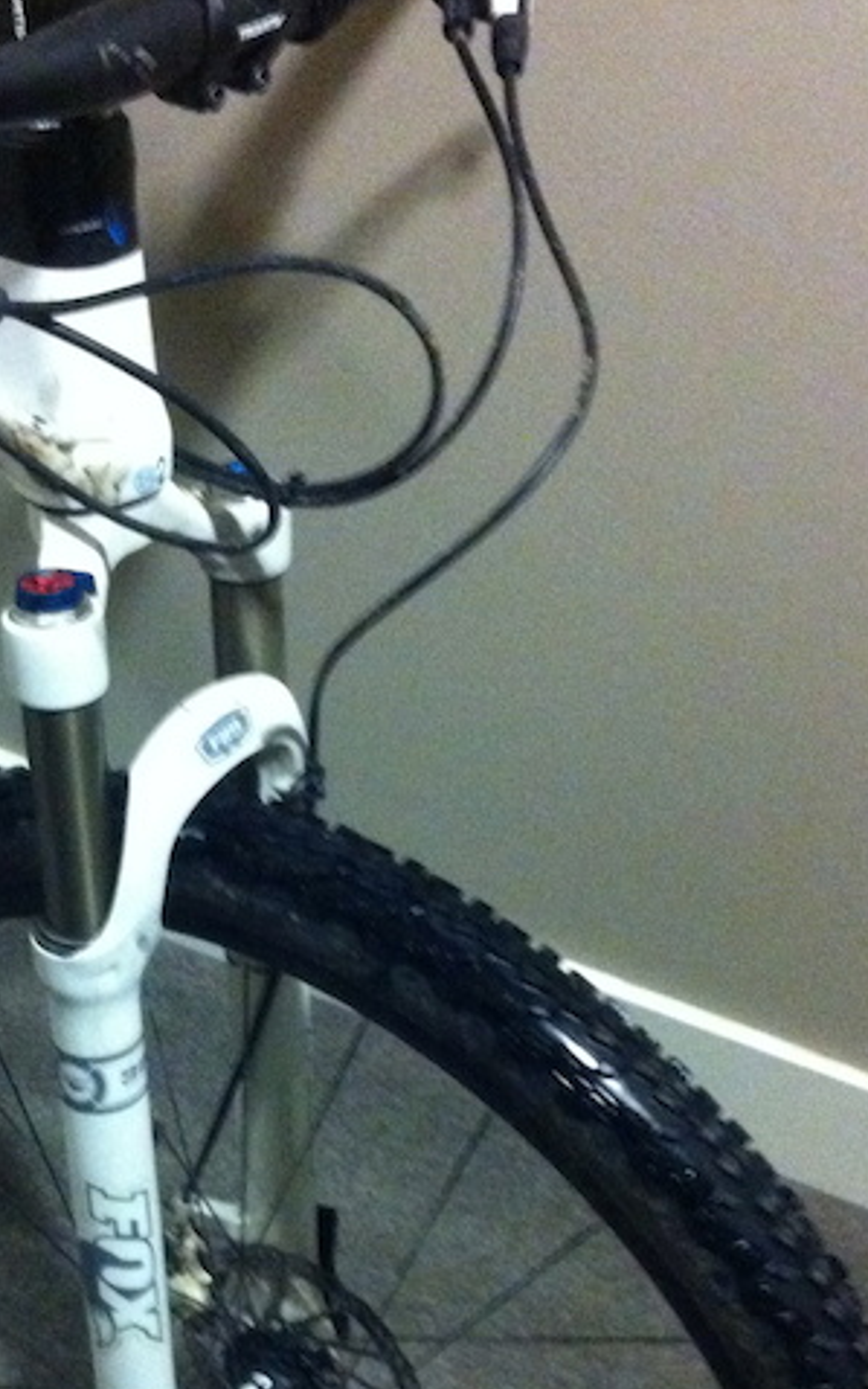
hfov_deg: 20.7
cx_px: 183
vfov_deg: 32.4
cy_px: 1011
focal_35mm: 62
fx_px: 2345
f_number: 2.8
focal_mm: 3.85
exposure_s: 1/17
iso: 1000
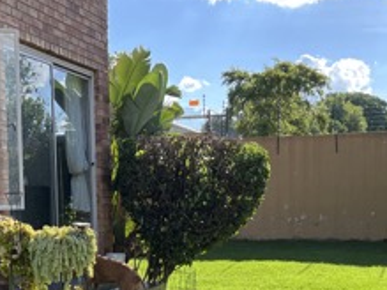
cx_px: 122
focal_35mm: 76
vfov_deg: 19.0
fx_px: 849
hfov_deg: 25.5
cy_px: 271
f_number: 1.5
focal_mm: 5.7
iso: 50
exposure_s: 1/1575
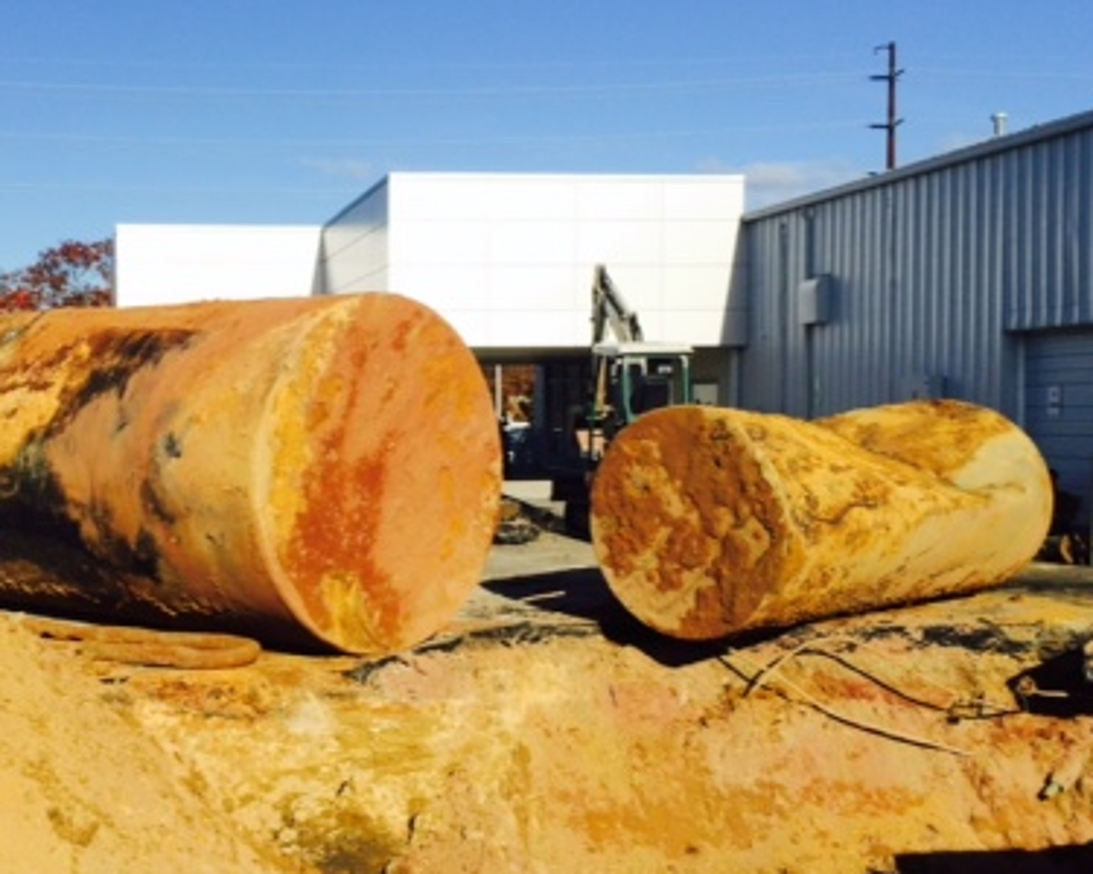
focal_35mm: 50
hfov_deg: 36.3
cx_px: 248
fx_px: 1617
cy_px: 457
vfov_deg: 30.2
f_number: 2.2
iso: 32
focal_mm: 4.12
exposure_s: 1/3165
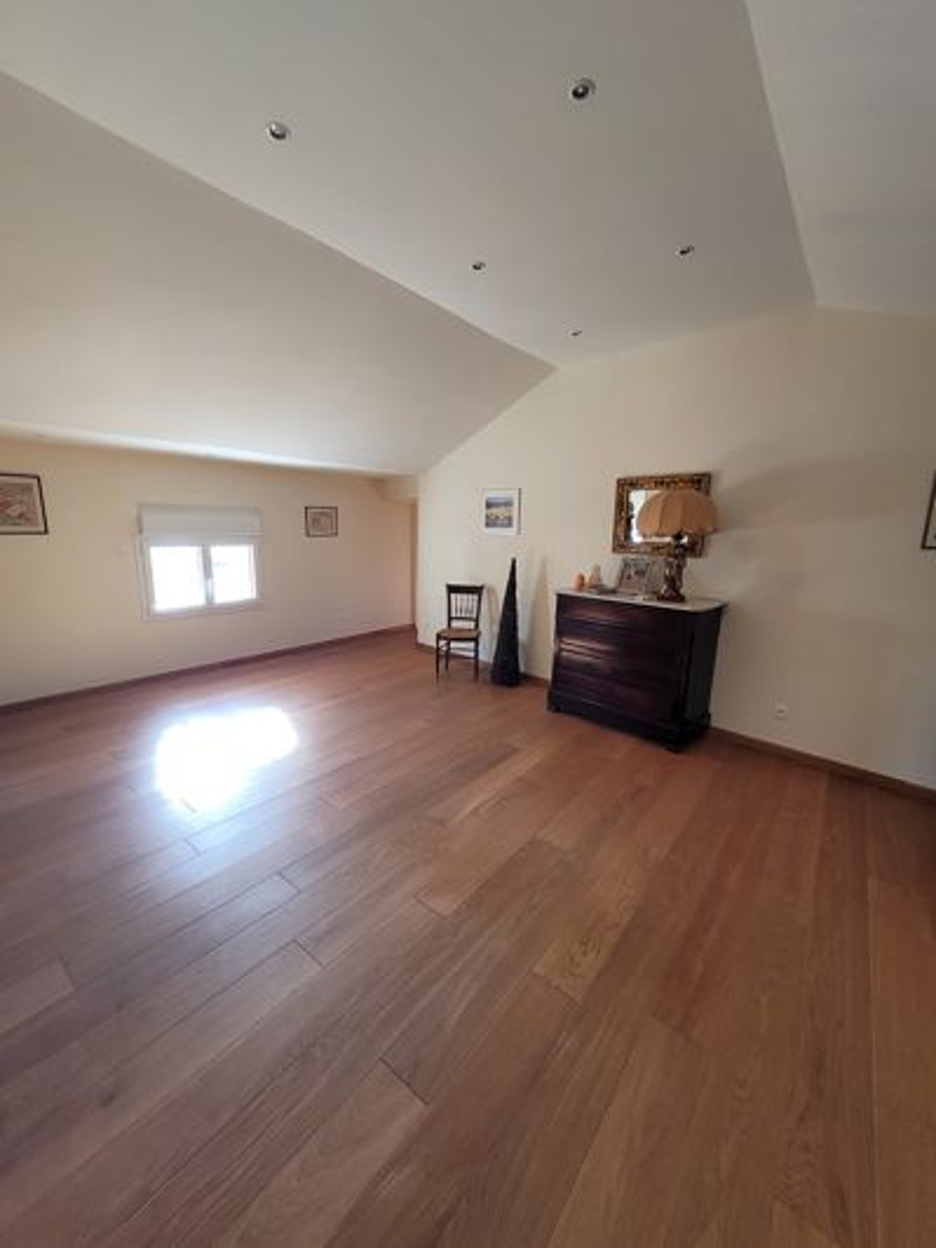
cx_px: 468
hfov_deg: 89.9
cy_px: 624
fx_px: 469
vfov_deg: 106.2
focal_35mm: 13
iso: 100
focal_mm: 1.74
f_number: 2.2
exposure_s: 1/50
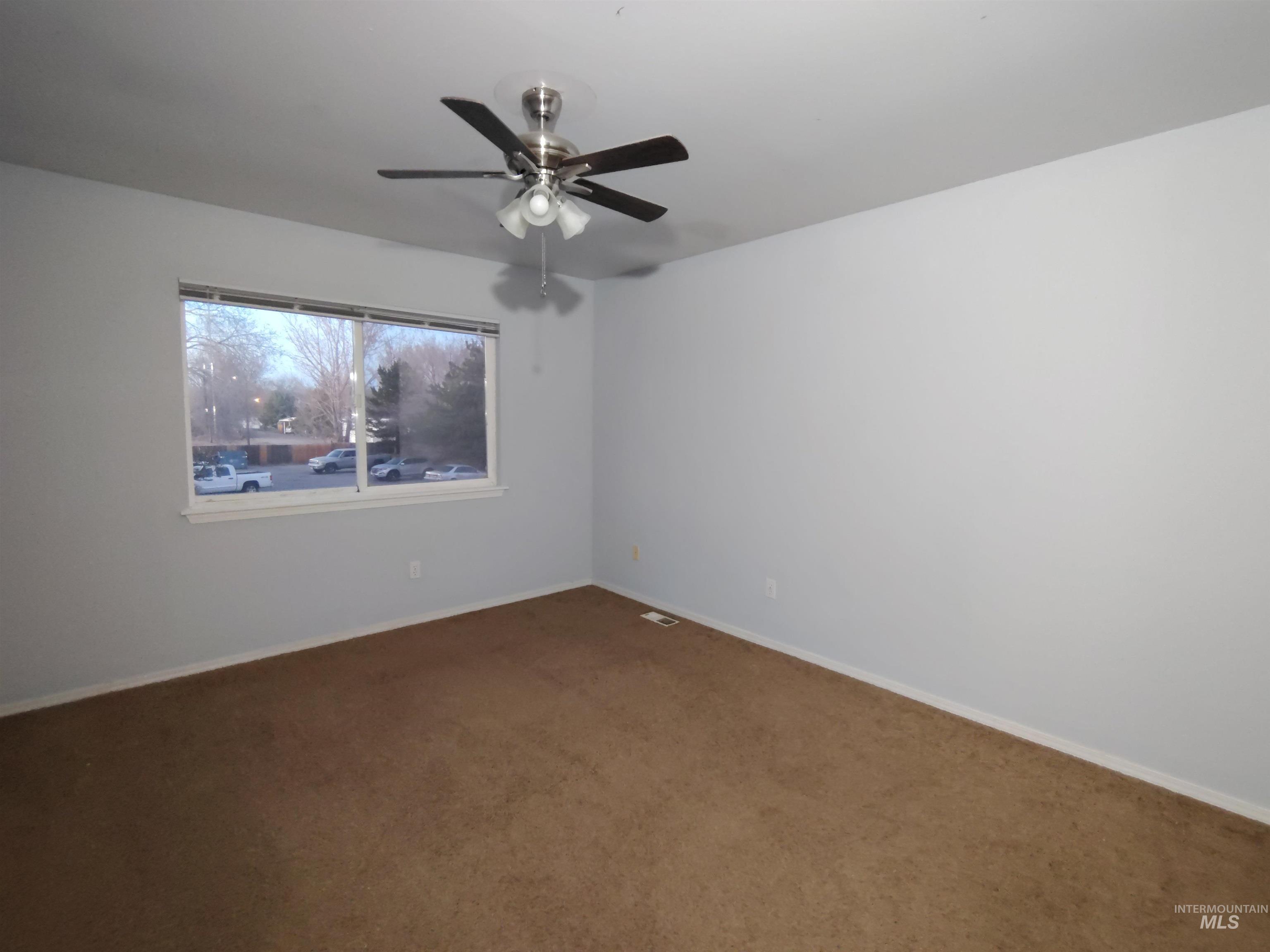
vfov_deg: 78.1
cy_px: 476
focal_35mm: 16
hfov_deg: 94.5
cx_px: 635
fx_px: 587
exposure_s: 1/24
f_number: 2.2
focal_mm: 2.13
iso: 1328
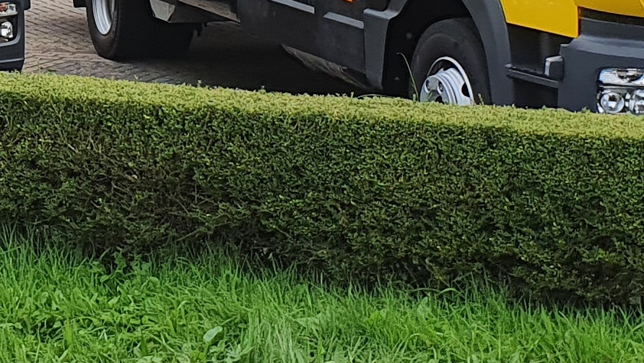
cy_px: -262
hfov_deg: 16.3
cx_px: -65
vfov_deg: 9.1
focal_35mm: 128
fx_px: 2186
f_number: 2.4
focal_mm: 4.32
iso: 50
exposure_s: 1/368
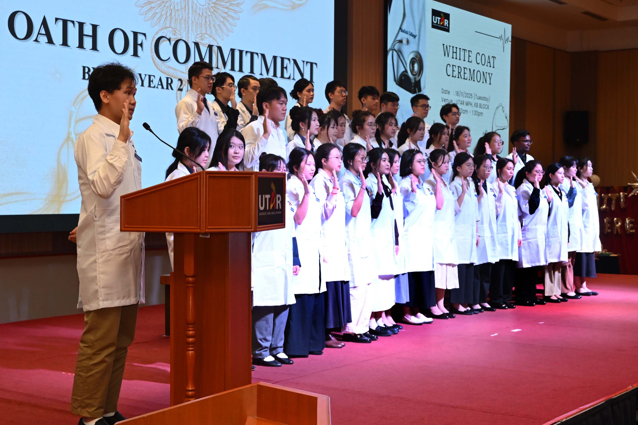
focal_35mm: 52
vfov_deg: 26.0
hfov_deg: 38.2
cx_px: 319
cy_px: 212
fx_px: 921
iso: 1250
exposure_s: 1/125
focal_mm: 35
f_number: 6.3
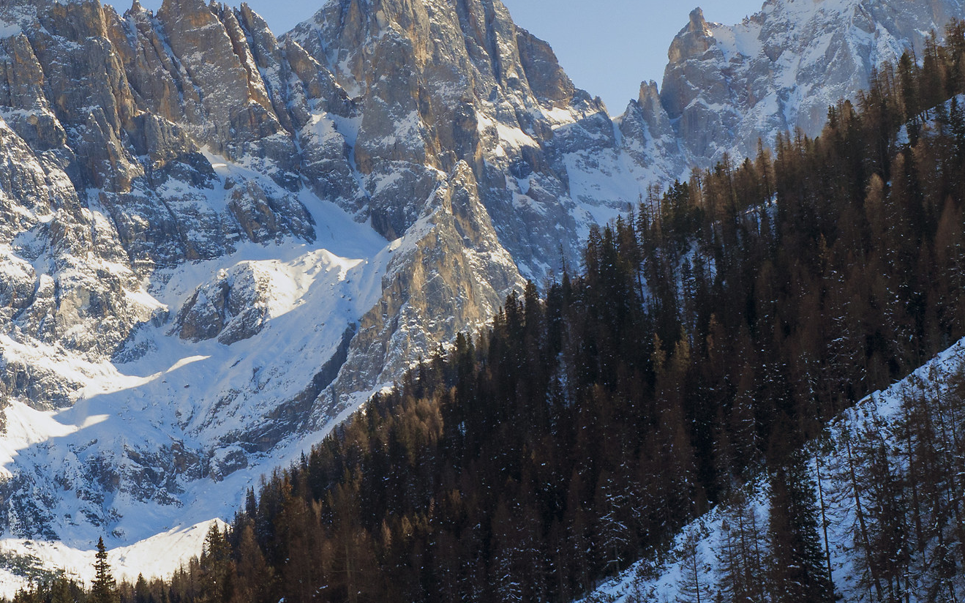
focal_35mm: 81
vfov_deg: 16.1
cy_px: 235
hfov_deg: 25.4
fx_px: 2130
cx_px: 306
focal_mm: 21
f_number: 6.3
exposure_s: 1/250
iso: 200
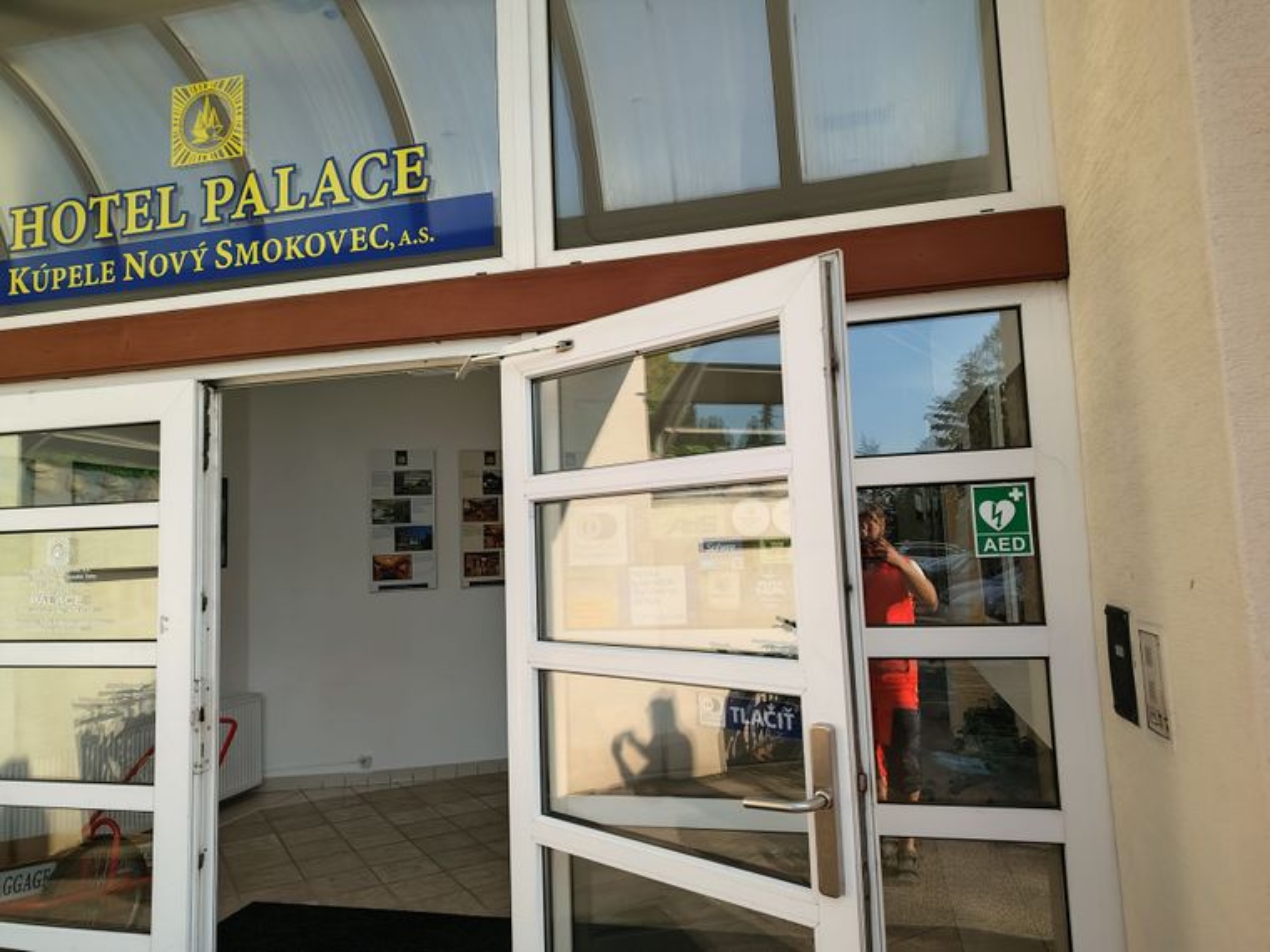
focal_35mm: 24
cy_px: 476
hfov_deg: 71.6
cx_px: 635
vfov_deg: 56.8
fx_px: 881
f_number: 1.75
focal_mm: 5.25
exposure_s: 1/11569
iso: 50
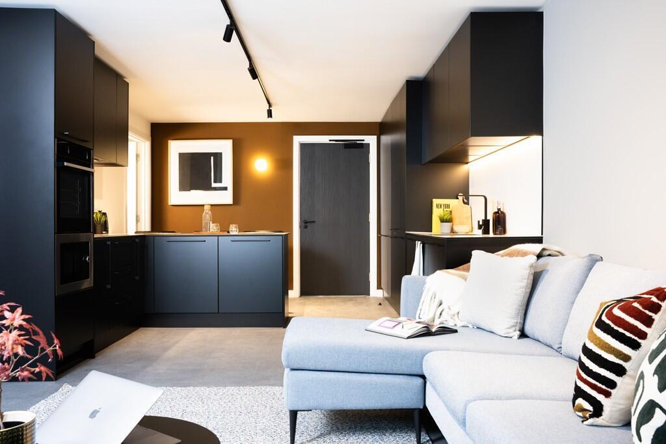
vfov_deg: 42.0
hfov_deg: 59.8
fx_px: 579
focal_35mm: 31
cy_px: 222
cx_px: 333
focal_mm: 31.3
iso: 400
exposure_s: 1/5
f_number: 8
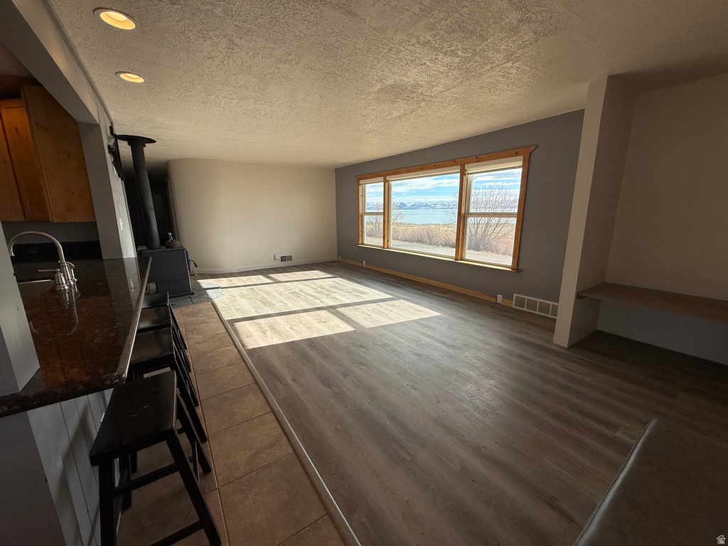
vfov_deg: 85.7
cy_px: 273
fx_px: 294
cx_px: 364
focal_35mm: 14
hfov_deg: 102.1
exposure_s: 1/734
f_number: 2.2
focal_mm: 2.22
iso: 64
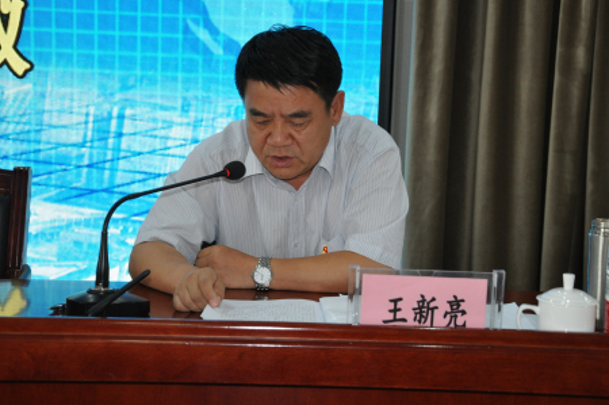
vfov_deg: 19.4
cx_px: 303
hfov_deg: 28.9
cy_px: 182
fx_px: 1183
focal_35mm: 70
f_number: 4.8
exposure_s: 1/125
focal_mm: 42
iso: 800
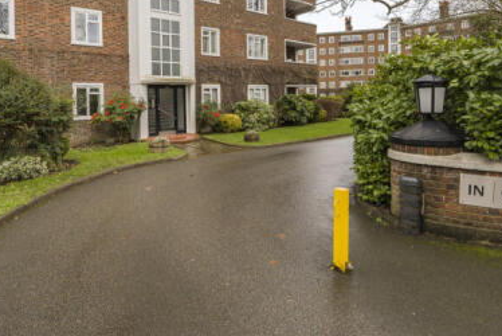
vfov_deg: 55.7
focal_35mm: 21
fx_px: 293
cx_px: 209
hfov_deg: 80.5
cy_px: 71
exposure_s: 1/100
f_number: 9
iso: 320
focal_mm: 12
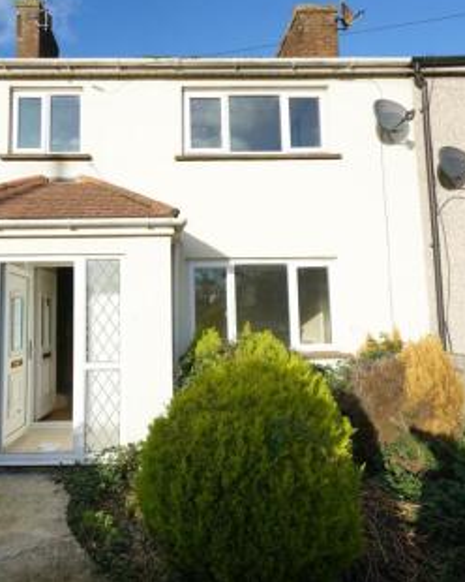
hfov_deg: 59.9
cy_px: 288
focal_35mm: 23
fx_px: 396
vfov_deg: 72.6
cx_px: 168
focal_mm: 16
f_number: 5.6
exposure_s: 1/1600
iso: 500
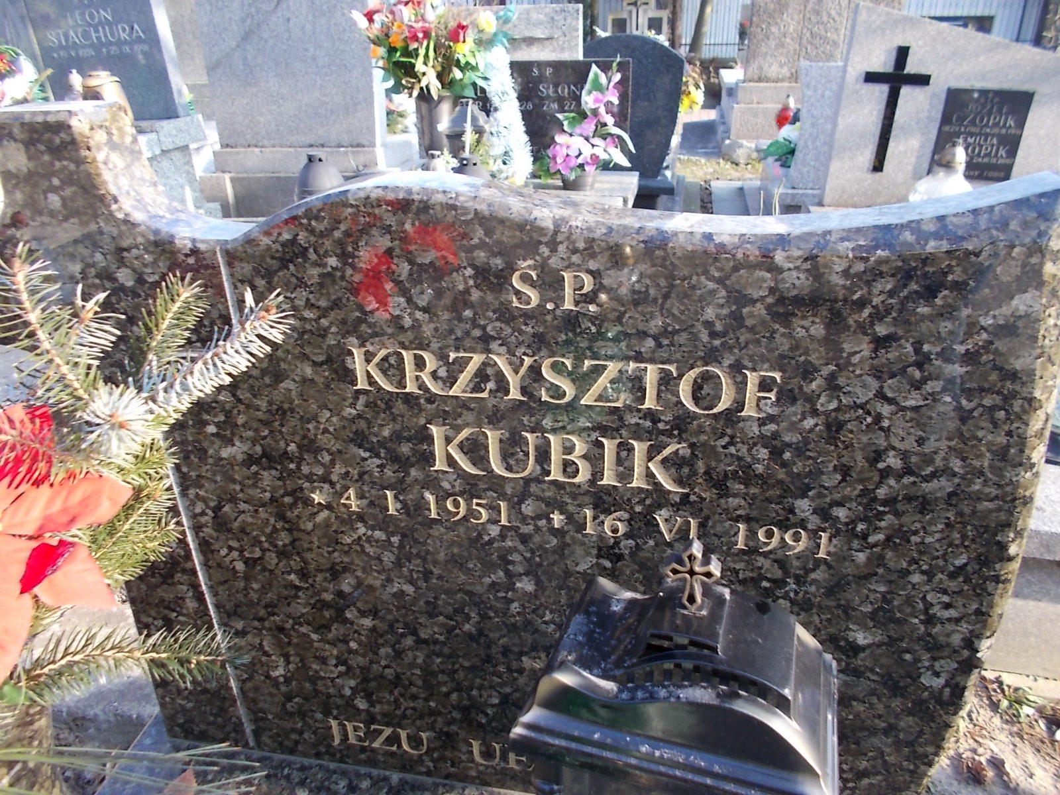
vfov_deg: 53.1
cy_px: 398
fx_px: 796
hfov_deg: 67.3
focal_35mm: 26
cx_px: 530
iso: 80
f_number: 3.2
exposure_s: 1/100
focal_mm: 4.6
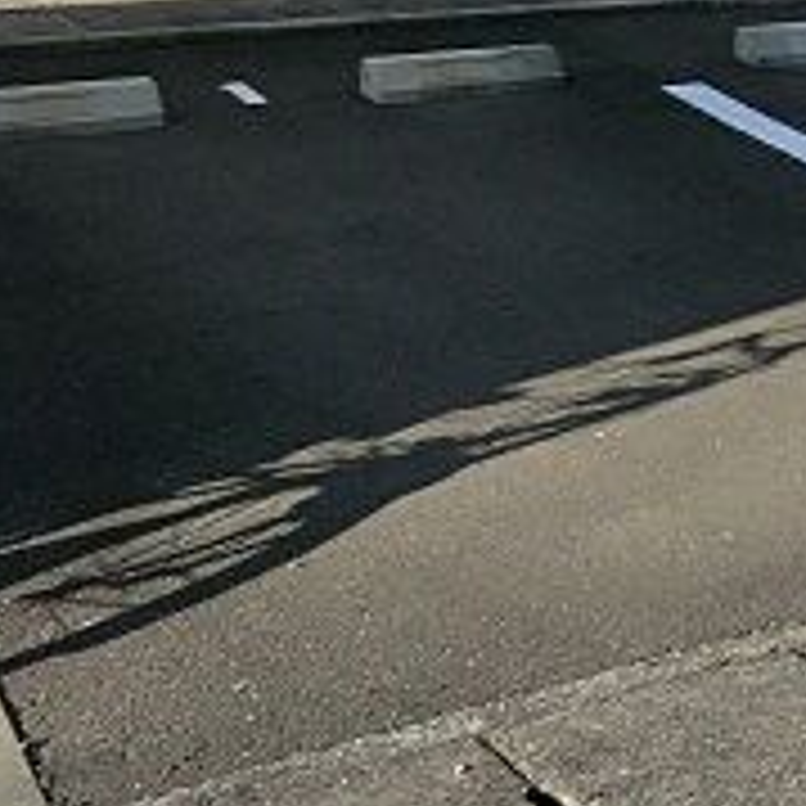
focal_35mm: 76
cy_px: -9
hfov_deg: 18.3
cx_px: 1418
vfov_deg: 21.9
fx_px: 2002
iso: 80
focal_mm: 4.3
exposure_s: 1/800
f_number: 3.2
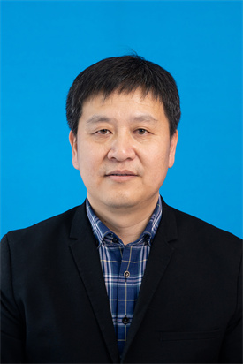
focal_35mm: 76
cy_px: 182
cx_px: 122
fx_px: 769
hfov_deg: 18.0
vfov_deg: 26.6
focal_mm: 51
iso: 400
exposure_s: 1/60
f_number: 5.6
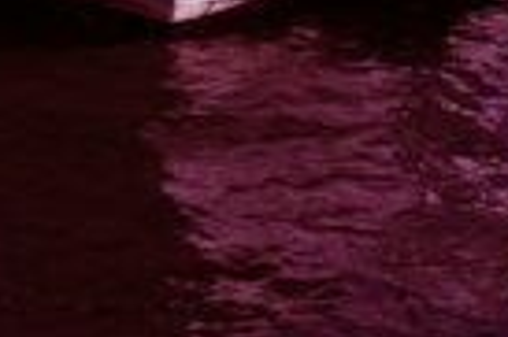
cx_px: 263
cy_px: -593
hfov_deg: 5.3
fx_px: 5483
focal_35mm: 389
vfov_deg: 3.5
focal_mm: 35
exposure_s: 1/1250
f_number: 6.3
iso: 100
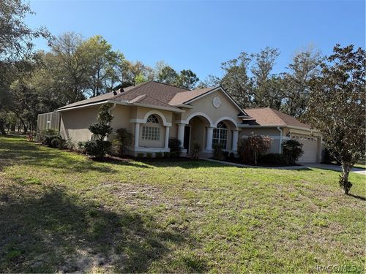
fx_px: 254
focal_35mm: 24
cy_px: 137
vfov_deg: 56.8
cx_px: 183
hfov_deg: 71.6
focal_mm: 6.76
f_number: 1.78
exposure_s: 1/2801
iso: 80
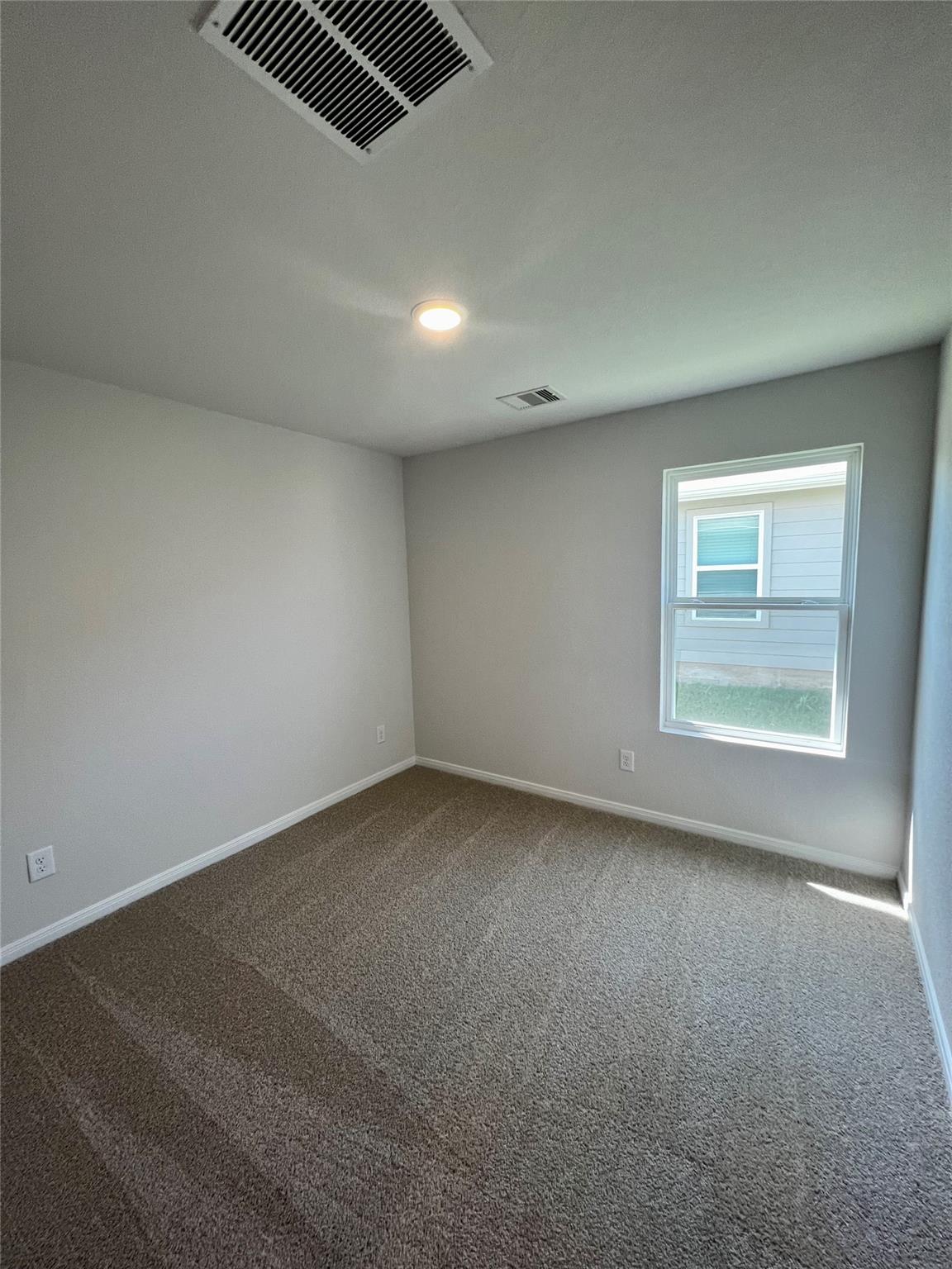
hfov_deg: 89.9
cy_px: 634
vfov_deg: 106.2
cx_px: 476
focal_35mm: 13
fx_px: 477
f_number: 1.8
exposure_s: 1/120
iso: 125
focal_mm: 1.57
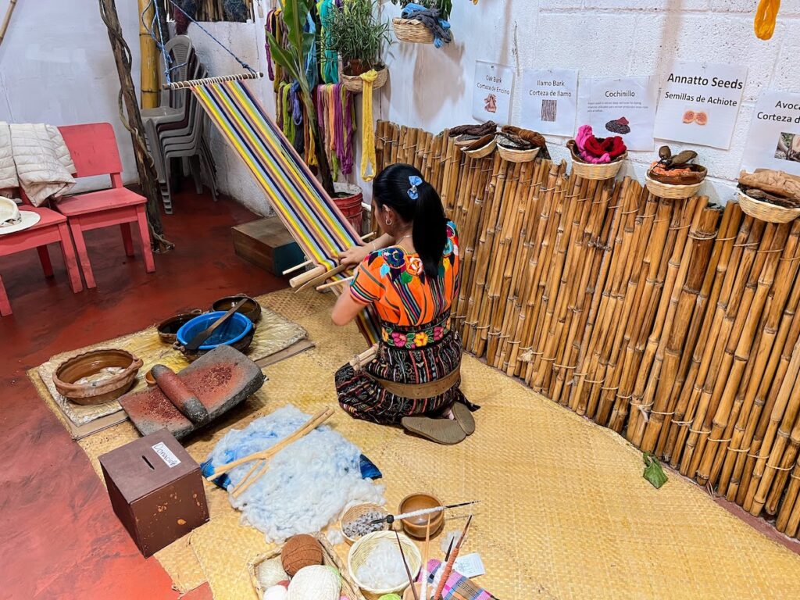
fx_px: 601
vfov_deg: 53.1
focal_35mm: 26
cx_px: 400
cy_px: 300
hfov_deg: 67.3
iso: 125
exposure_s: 1/60
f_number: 1.5
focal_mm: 5.7
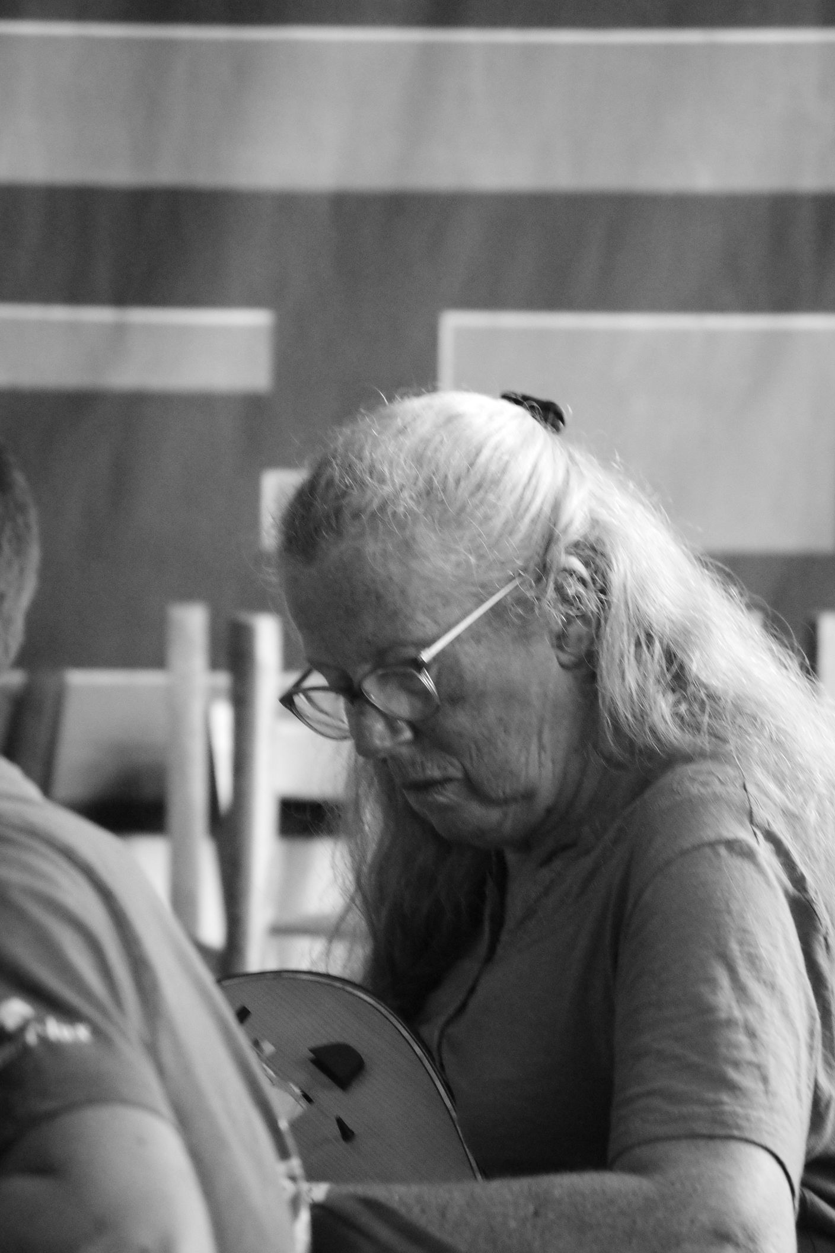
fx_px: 10437
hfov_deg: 4.6
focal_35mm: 300
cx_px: 418
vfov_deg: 6.9
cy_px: 626
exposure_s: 1/160
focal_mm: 200
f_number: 6.3
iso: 3200
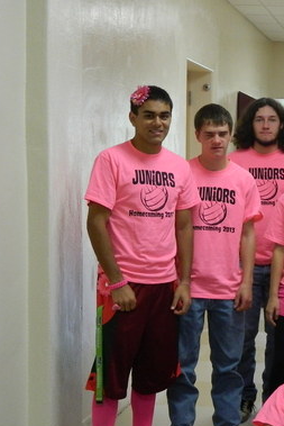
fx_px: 958
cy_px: 259
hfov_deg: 15.9
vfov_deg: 25.0
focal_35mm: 81
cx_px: 383
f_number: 3.5
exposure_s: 1/40
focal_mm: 7.3
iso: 320
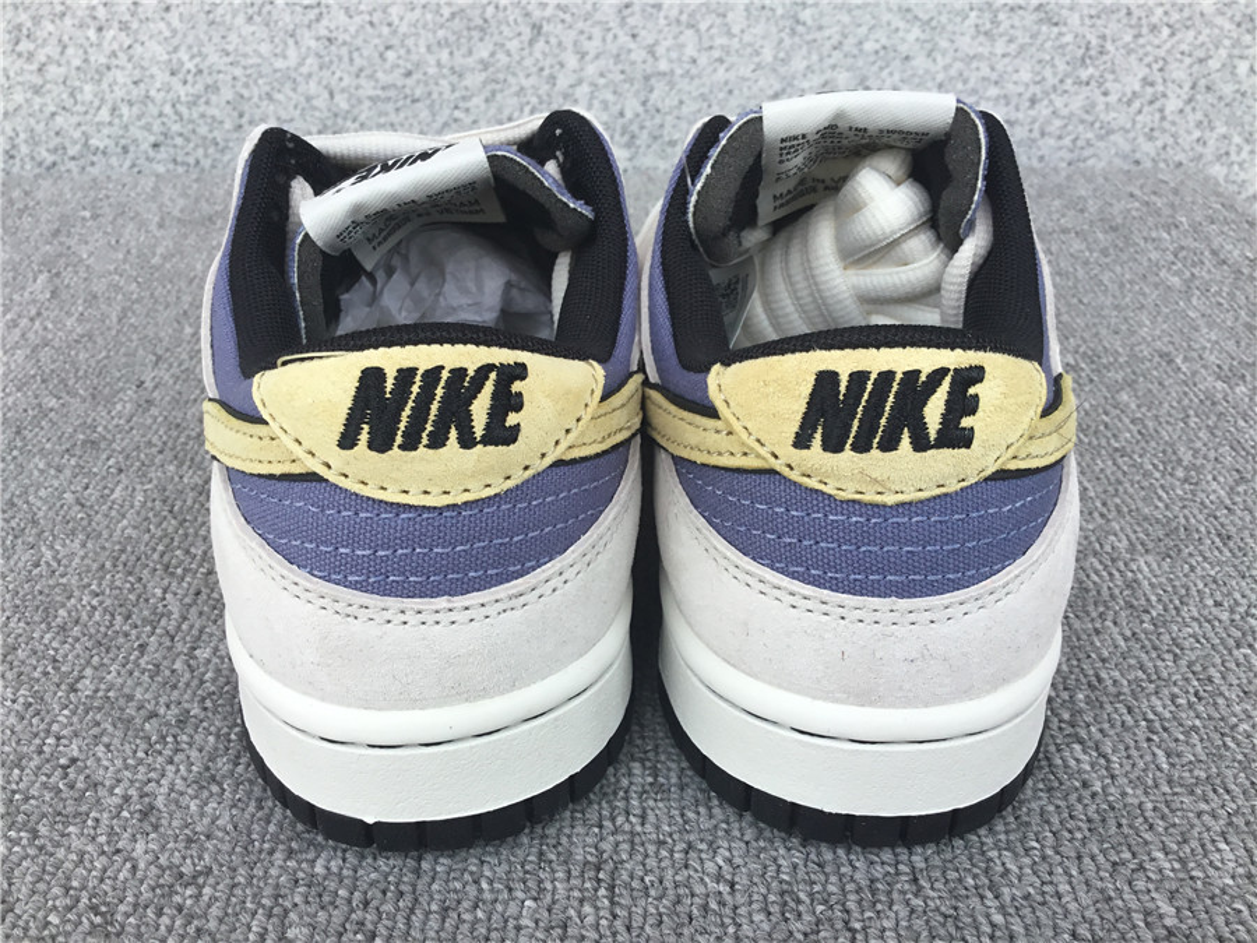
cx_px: 628
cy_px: 472
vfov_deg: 45.4
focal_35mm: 31
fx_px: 1126
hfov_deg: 58.4
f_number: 2.4
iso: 25
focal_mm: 3.3
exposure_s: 1/345
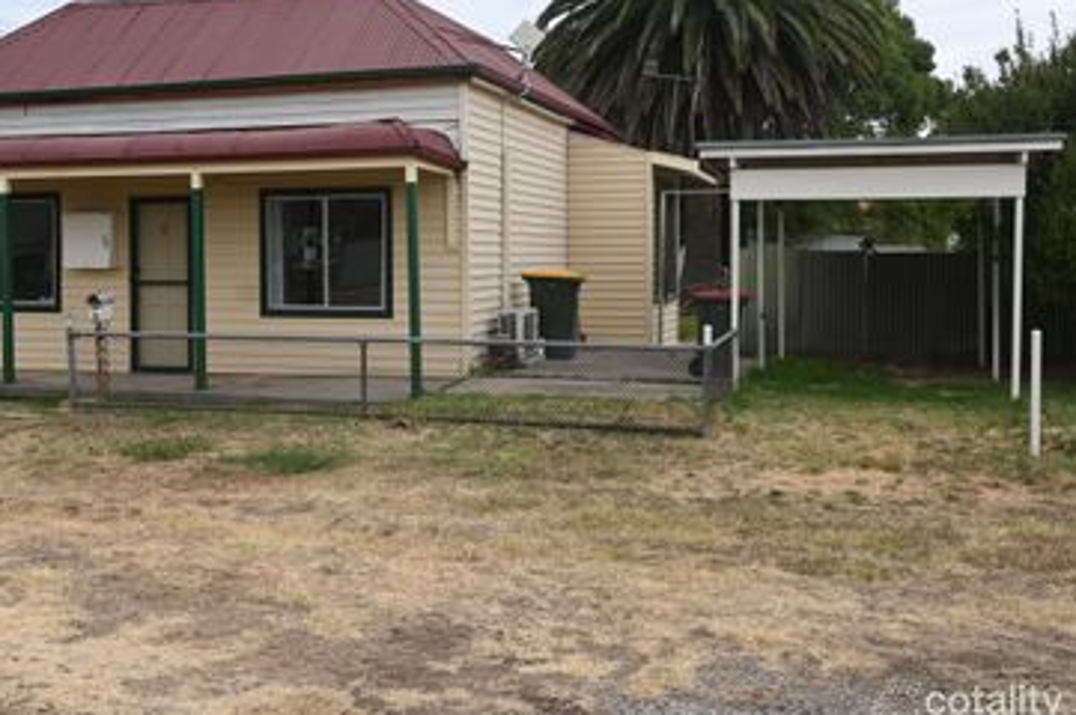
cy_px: 296
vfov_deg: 30.4
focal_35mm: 44
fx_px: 1313
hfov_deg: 44.2
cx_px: 411
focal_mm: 22.5
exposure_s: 1/200
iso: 100
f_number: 7.1
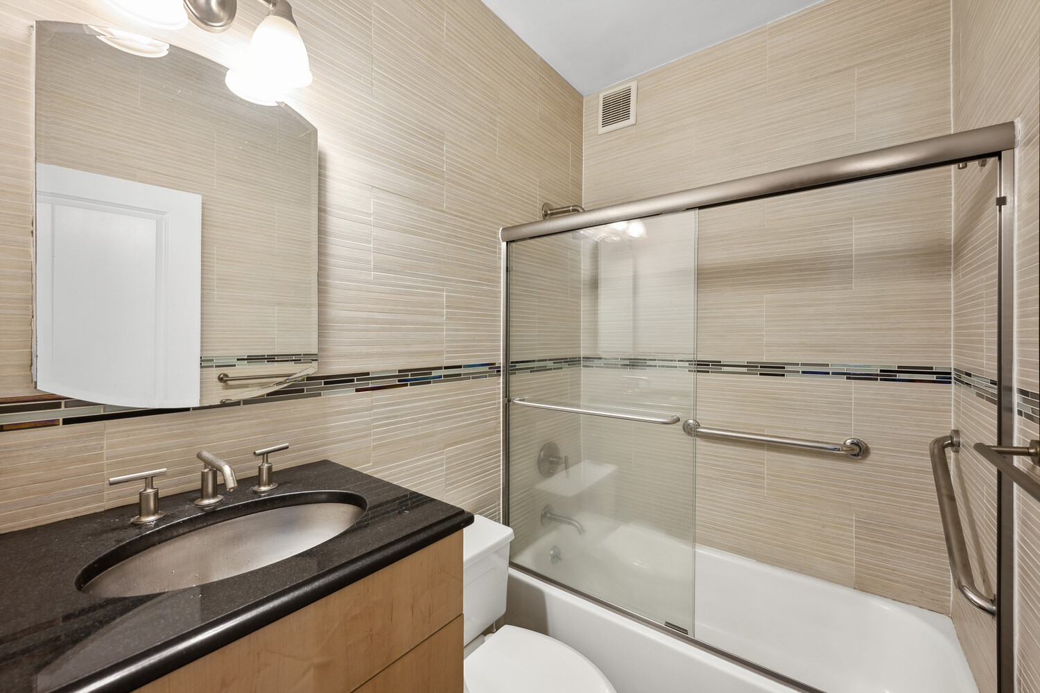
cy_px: 346
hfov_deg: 104.3
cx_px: 520
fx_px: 404
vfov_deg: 81.2
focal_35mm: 14
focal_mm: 14
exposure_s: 1/3.33
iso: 320
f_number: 8
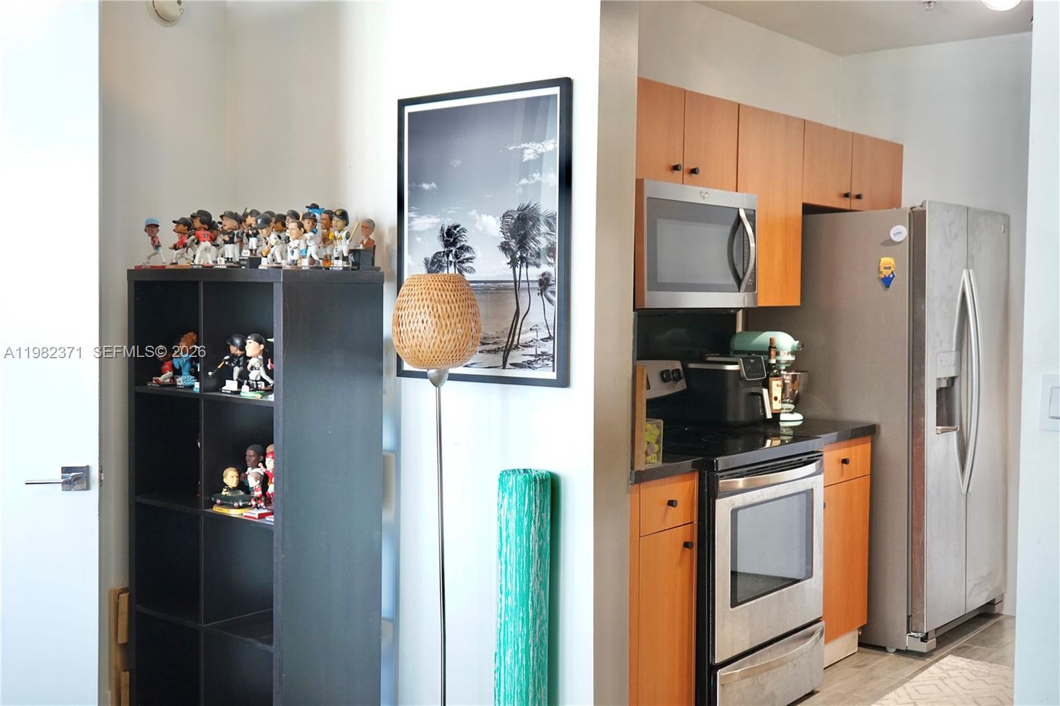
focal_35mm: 40
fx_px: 1177
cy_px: 353
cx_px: 530
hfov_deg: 48.5
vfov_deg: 33.4
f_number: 4
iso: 1250
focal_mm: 40
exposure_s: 1/60
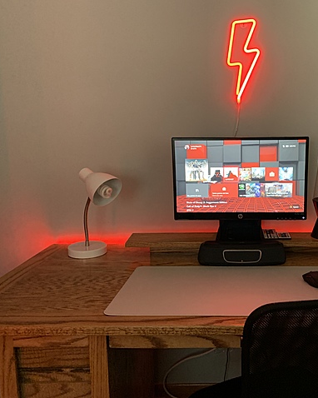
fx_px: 400
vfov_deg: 52.9
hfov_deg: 42.0
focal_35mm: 34
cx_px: 240
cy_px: 199
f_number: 1.8
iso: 500
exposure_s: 1/23
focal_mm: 4.25
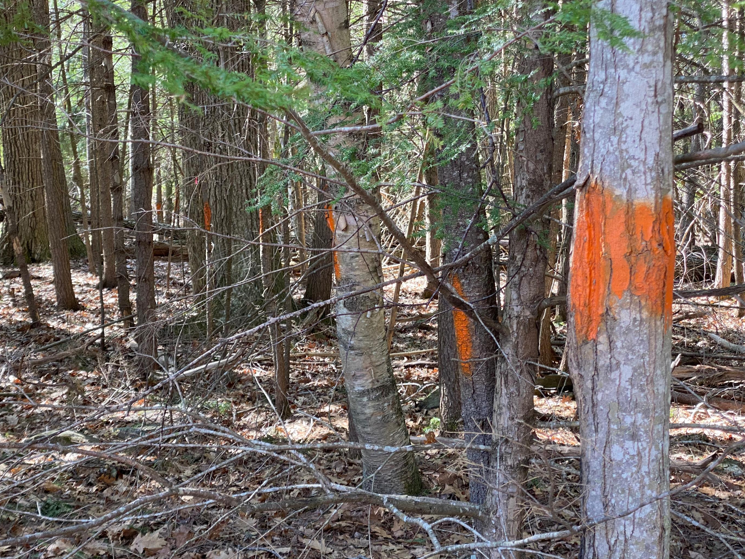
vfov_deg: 25.7
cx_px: 355
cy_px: 263
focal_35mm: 57
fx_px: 1227
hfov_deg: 33.8
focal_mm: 6
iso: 100
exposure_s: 1/121
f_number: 2
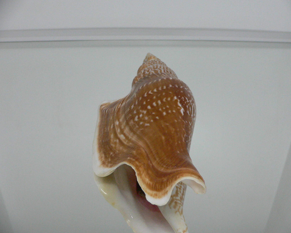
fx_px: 319
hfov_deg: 49.1
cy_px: 118
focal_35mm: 37
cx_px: 152
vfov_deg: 40.1
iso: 200
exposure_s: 1/60
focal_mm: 4.6
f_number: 2.8
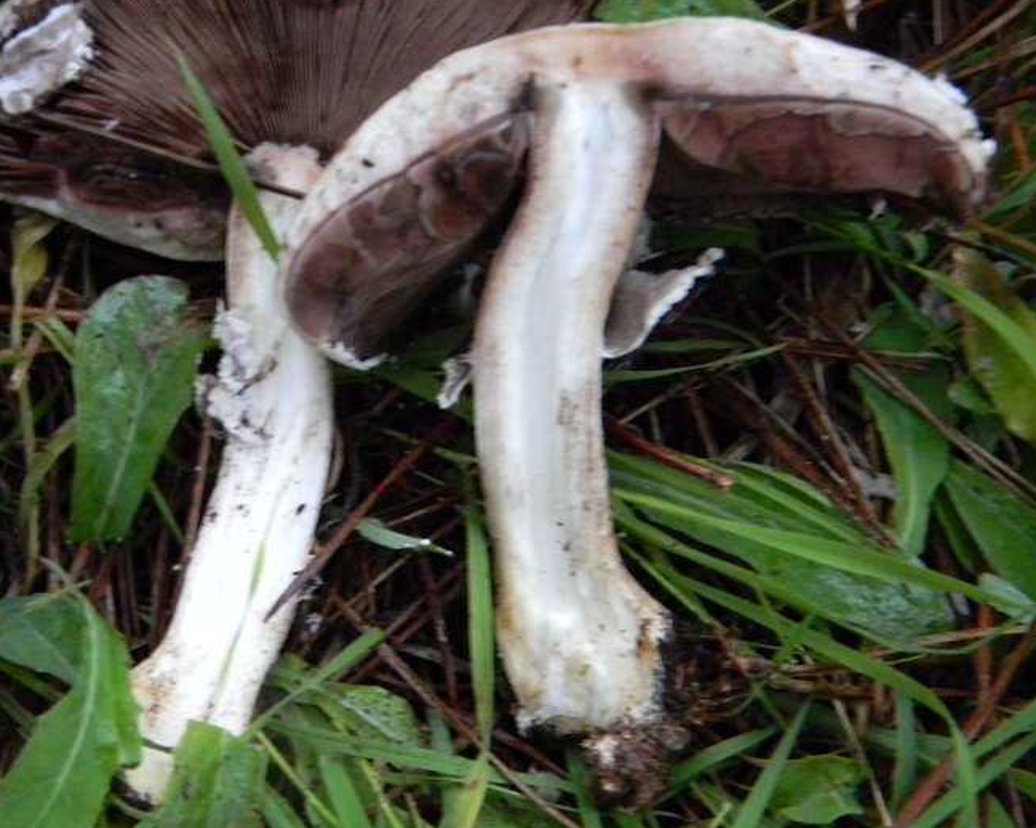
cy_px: 368
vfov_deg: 15.4
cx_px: 444
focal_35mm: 100
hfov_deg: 19.2
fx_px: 3065
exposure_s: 1/9.2
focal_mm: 15.1
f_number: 4.5
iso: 400
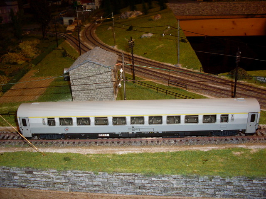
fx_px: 292
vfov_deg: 37.7
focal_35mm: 38
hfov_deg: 49.0
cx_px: 133
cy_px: 100
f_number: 2.8
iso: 100
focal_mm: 6.3
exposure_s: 1/45
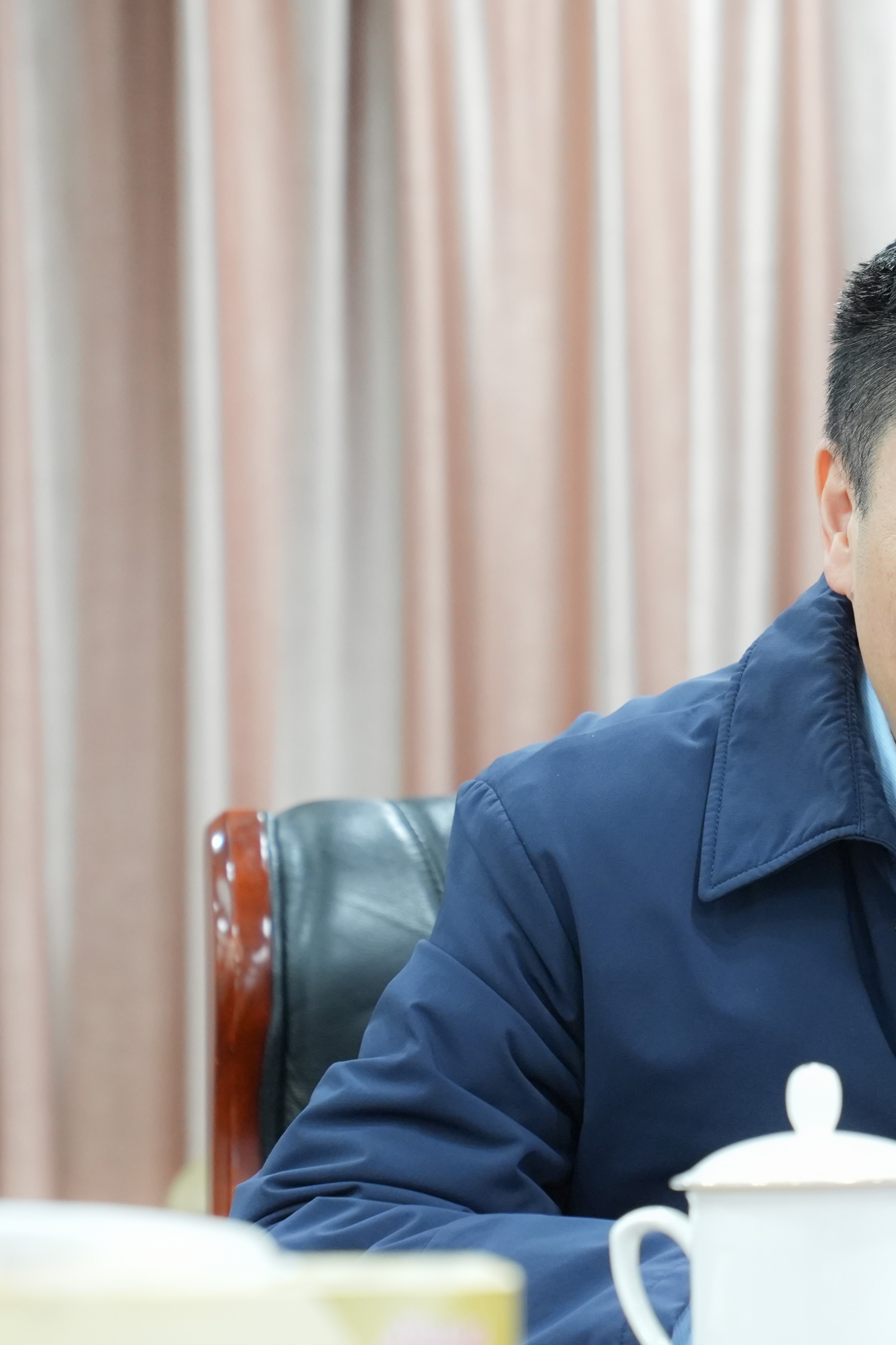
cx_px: 1062
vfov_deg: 14.4
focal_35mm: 142
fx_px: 5301
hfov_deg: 9.5
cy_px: 778
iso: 2500
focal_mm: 70
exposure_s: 1/125
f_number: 4
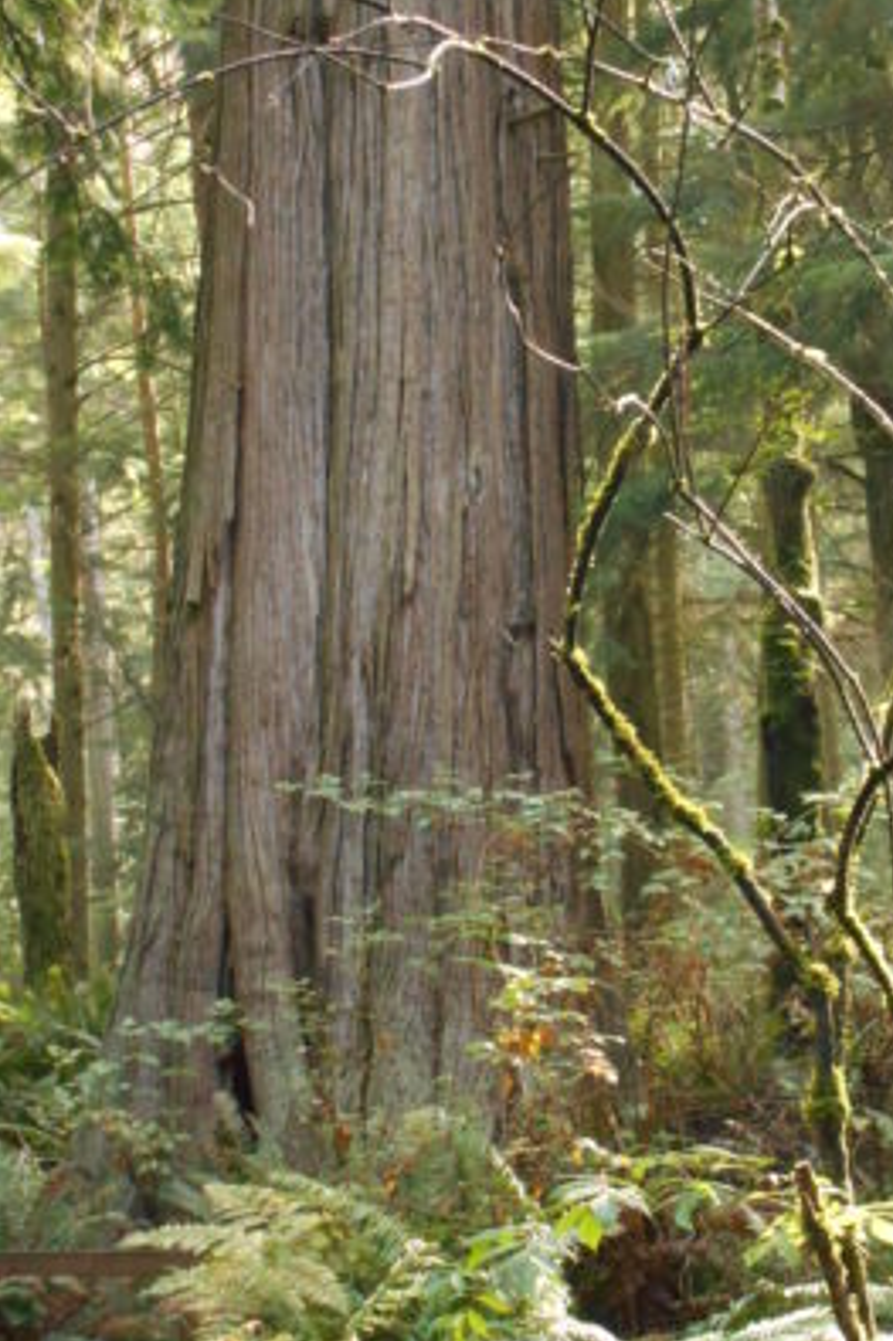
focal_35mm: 79
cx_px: 424
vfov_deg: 25.7
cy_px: 669
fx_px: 2942
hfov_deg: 17.3
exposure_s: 1/60
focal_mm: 13.5
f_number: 5.8
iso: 900
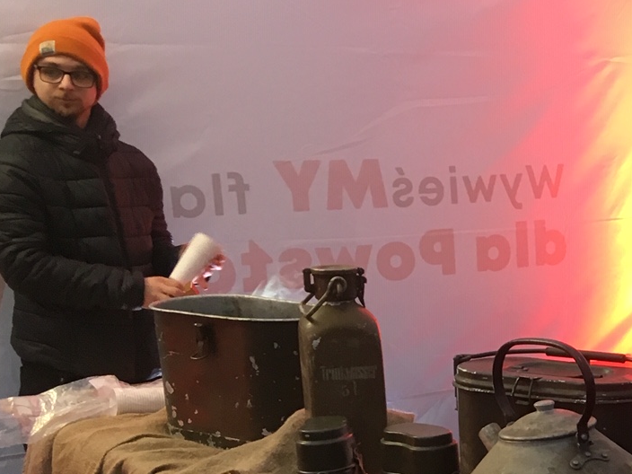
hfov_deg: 21.2
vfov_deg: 17.4
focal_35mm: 83
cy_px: 476
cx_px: 841
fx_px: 1515
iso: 100
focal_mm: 4.15
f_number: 2.2
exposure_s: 1/33
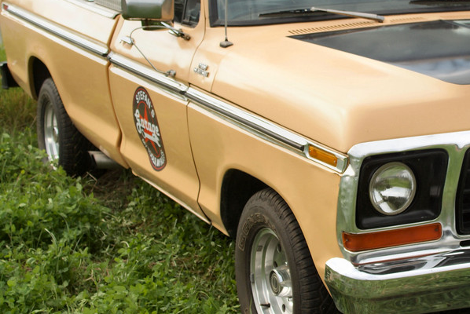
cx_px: 432
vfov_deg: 15.2
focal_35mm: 90
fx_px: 1176
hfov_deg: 22.0
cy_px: 103
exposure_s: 1/125
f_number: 5.6
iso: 100
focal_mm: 30
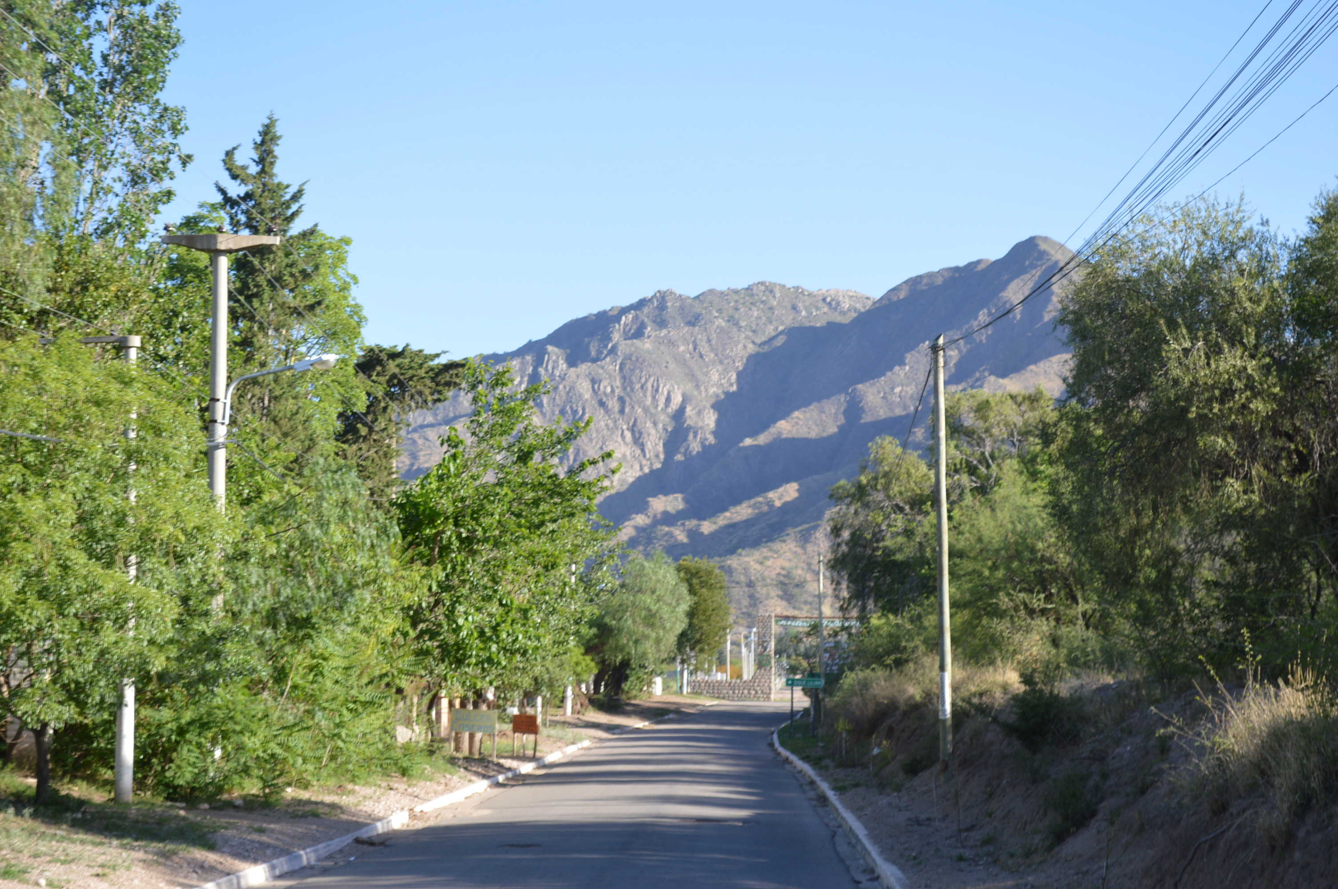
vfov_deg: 18.1
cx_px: 669
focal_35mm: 75
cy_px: 444
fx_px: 2785
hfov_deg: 27.0
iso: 100
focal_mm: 50
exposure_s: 1/160
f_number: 6.3
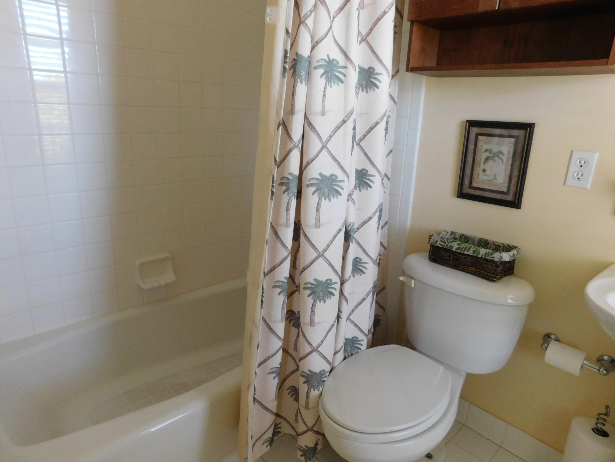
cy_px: 231
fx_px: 409
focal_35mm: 23
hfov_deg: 73.9
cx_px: 308
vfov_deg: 58.9
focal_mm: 4
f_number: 3
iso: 320
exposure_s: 1/30
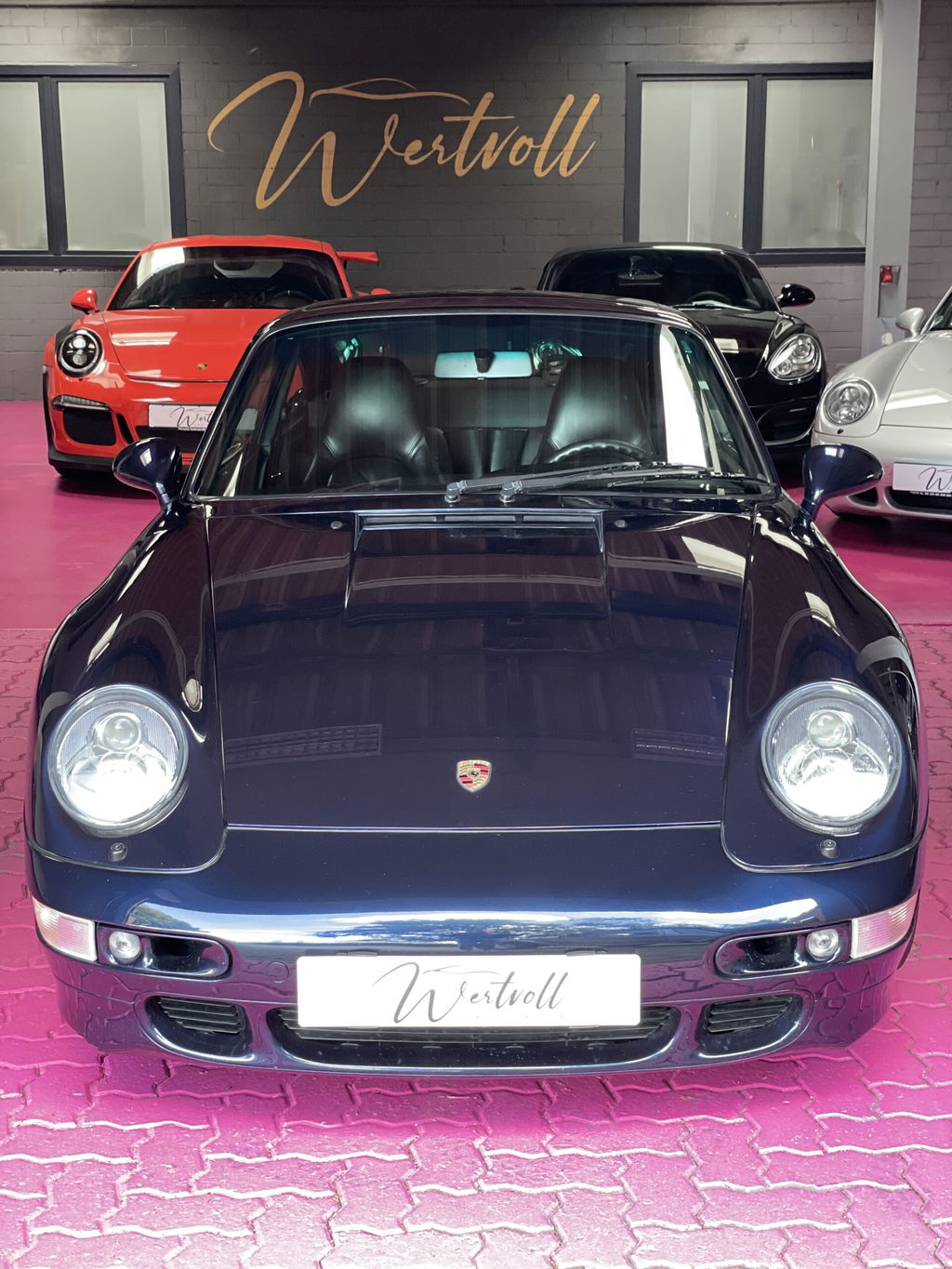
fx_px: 1906
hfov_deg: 28.0
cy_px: 634
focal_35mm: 52
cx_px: 476
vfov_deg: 36.8
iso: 200
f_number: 2
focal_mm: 6
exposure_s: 1/40
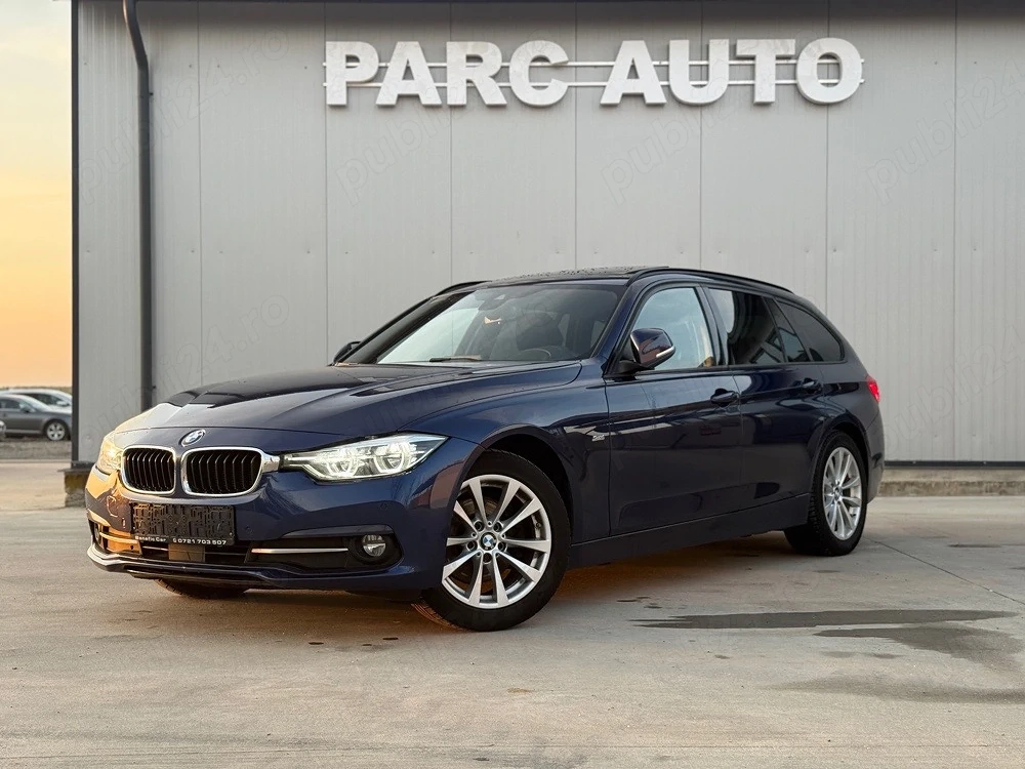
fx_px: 1421
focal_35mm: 48
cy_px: 384
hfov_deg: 39.7
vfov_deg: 30.3
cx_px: 512
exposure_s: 1/251
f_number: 1.78
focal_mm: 6.76
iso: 64
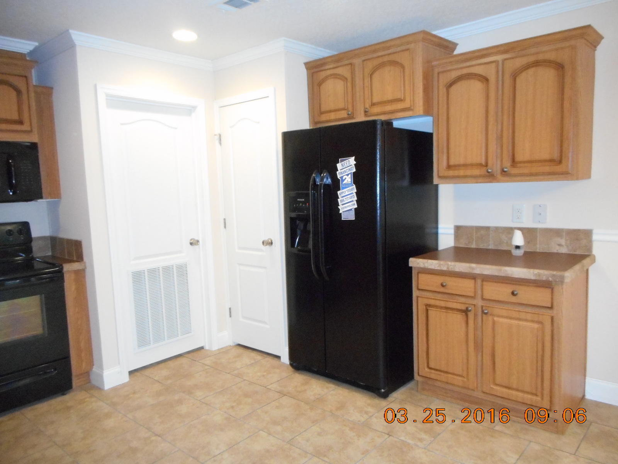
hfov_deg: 69.4
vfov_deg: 54.9
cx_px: 309
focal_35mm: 25
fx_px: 446
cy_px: 232
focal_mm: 4.5
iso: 800
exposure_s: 1/25
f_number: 3.7
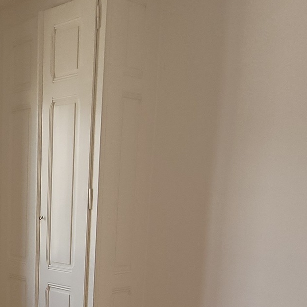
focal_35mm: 47
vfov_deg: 34.3
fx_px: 472
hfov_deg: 33.0
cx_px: -2
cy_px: 270
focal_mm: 1.74
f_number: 2.2
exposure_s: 1/50
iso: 40
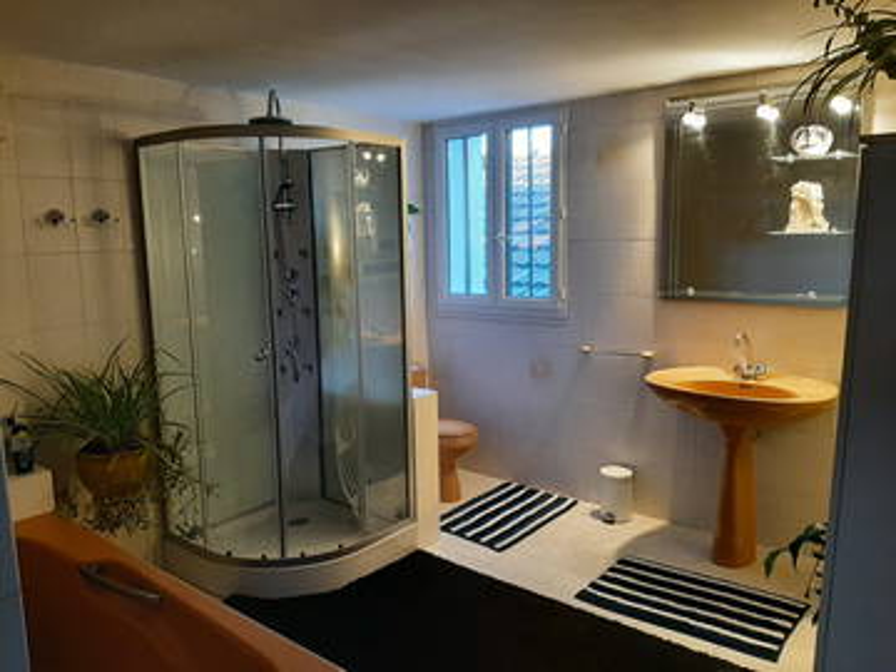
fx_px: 673
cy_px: 336
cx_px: 448
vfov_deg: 53.1
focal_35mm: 26
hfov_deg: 67.3
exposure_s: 1/50
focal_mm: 3.93
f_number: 1.7
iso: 125
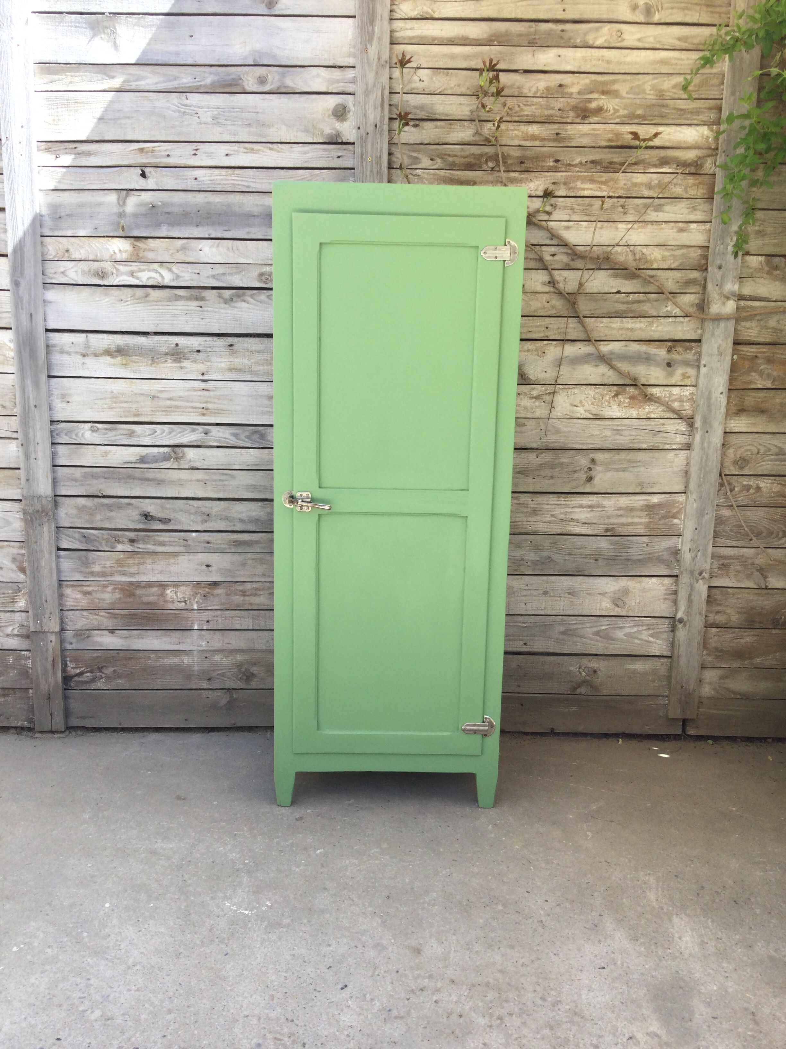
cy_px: 524
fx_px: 939
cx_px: 393
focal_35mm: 31
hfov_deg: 45.4
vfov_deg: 58.4
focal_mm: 3.3
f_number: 2.4
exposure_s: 1/162
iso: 25
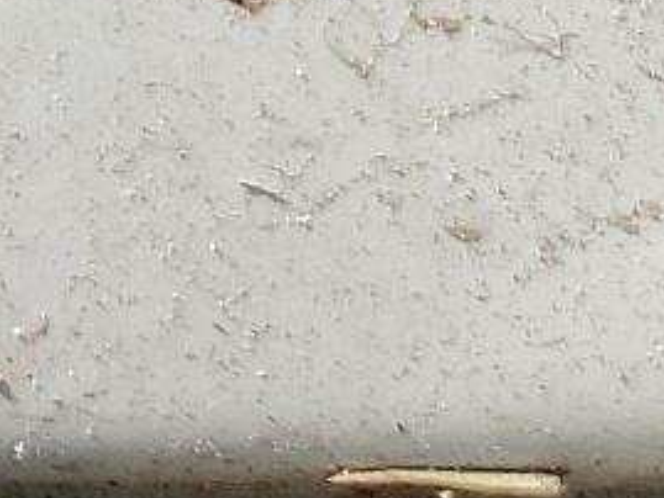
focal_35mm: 206
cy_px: -1904
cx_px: -973
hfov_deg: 8.7
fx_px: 3953
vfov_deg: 5.6
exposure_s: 1/1667
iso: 50
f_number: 1.5
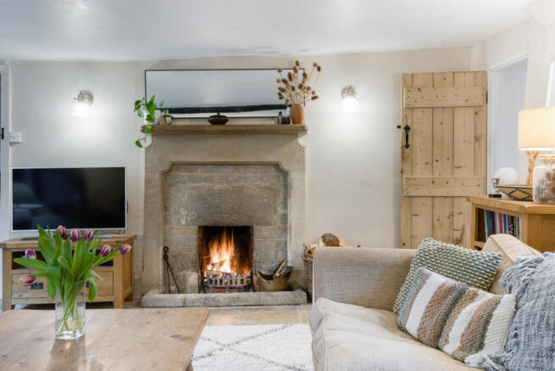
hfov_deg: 54.4
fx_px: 540
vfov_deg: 37.9
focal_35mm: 35
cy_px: 186
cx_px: 278
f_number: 9
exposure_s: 1/3
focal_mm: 35
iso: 500
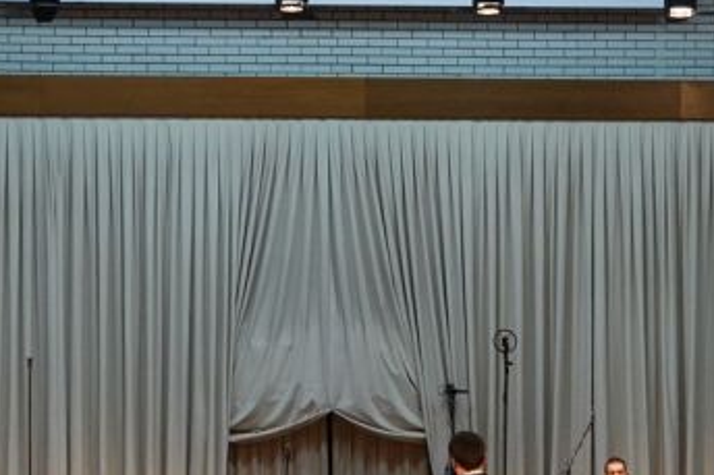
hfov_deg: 14.3
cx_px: 421
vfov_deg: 9.6
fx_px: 2835
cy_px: 336
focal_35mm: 143
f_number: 3.2
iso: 400
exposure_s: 1/50
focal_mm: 17.55
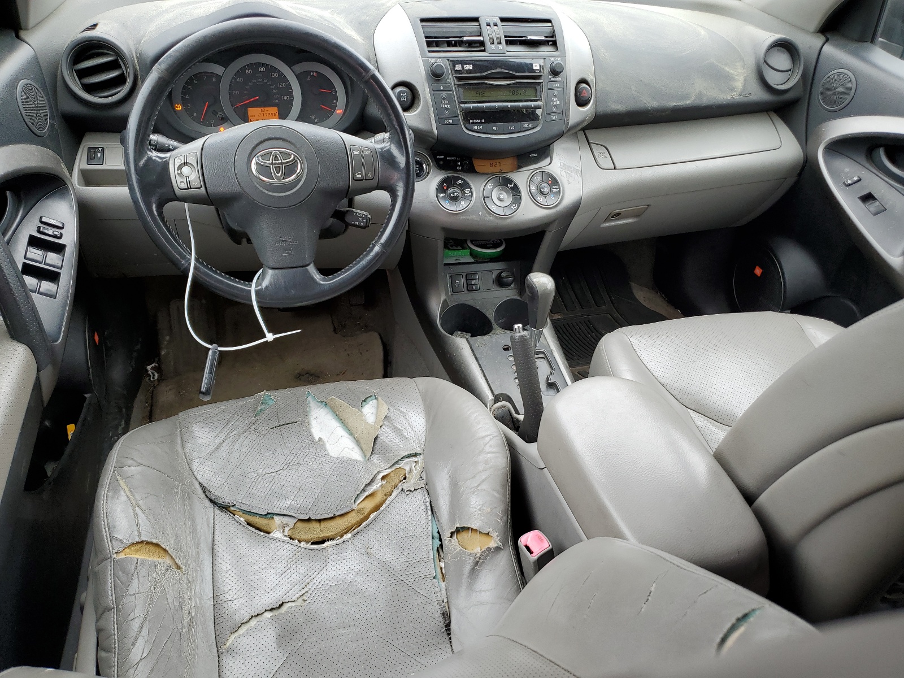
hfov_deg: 67.3
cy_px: 339
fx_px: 679
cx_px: 452
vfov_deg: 53.1
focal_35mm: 26
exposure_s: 1/185
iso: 50
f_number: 1.5
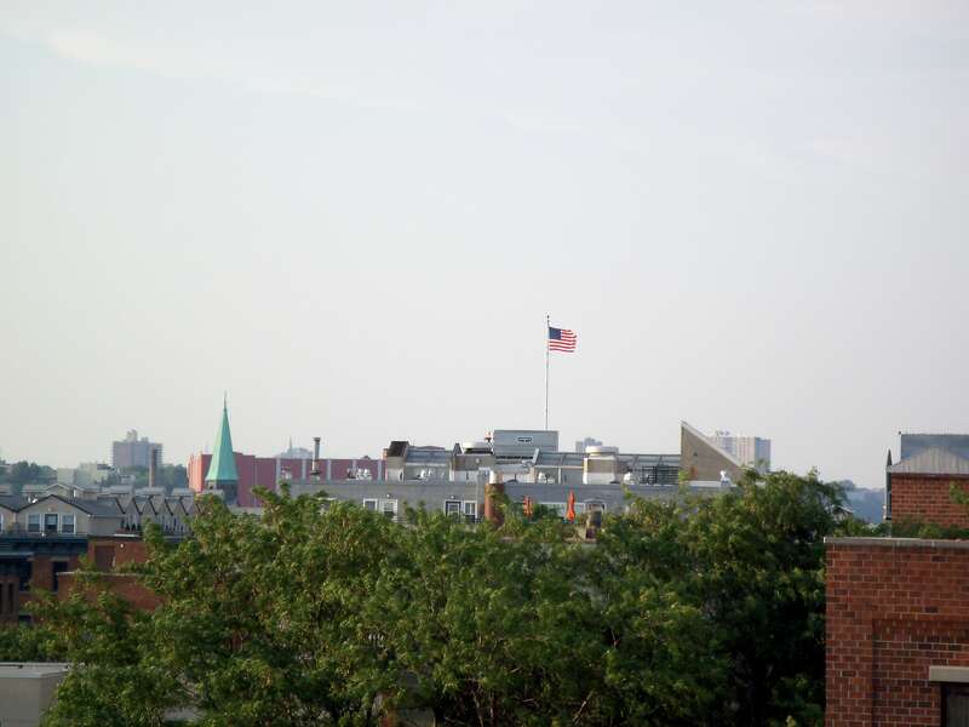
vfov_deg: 8.5
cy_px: 364
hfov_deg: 11.3
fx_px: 4899
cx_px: 484
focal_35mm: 175
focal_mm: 31.3
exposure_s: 1/320
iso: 64
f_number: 4.8
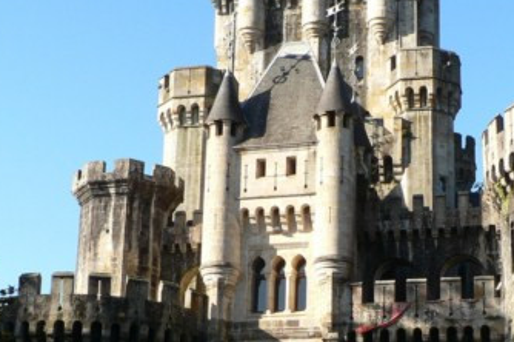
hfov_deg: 27.5
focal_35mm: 73
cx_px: 354
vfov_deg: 18.4
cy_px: 287
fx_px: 1041
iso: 80
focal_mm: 6
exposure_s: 1/200
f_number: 4
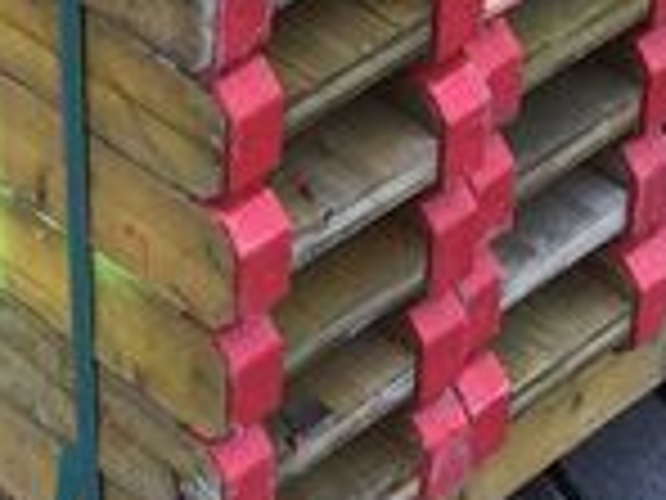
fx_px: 3232
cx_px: -256
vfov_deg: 8.4
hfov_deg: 11.4
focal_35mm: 168
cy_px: -459
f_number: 2.4
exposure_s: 1/100
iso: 32
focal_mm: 3.3
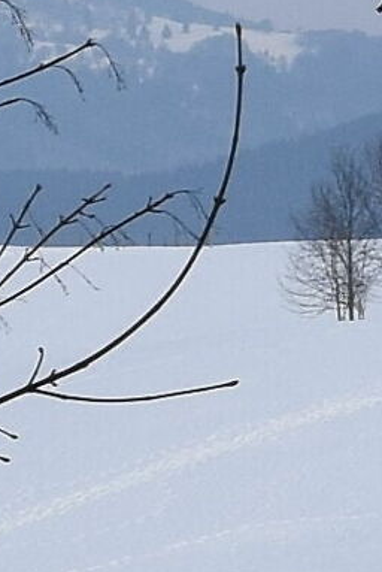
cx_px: 431
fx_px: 2685
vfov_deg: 12.1
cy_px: 158
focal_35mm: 169
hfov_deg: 8.1
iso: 200
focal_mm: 18
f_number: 9
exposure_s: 1/320
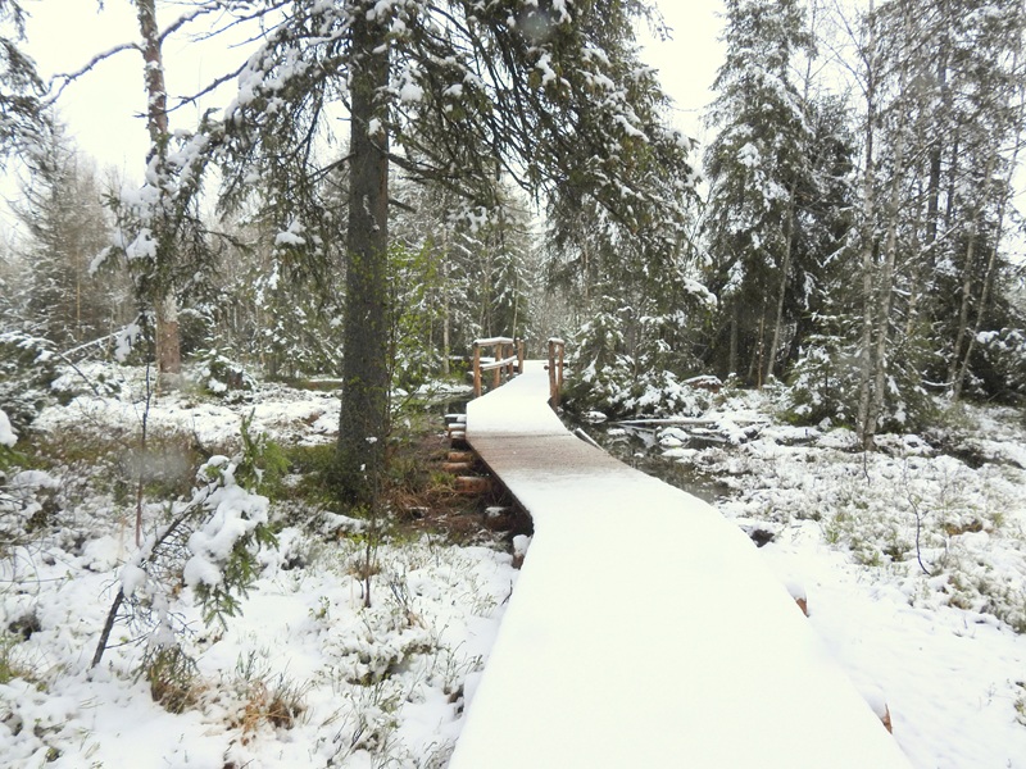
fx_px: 711
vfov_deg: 56.8
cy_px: 384
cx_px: 513
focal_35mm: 24
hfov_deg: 71.6
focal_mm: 4.3
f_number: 2.8
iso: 100
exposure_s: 1/1600
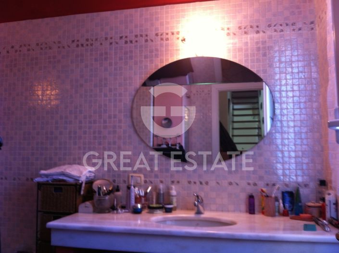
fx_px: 342
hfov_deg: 52.7
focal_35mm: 35
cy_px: 126
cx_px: 170
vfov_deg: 40.6
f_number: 2.8
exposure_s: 1/17
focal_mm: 3.85
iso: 80
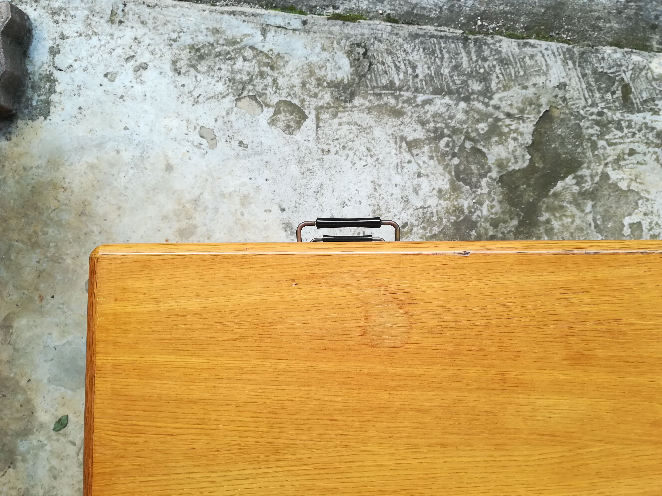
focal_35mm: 26
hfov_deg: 67.3
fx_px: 497
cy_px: 248
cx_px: 331
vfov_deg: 53.1
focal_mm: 3.83
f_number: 2.2
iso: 50
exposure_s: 1/60
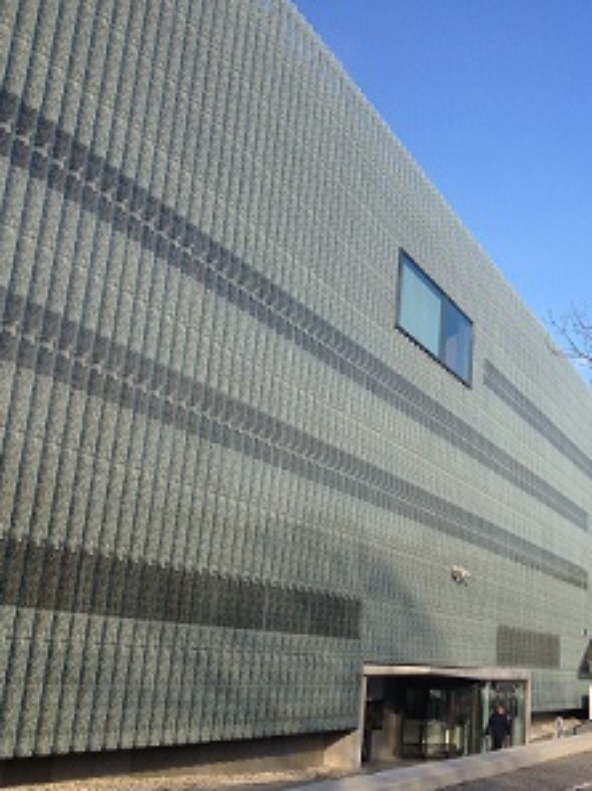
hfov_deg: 30.0
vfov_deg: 40.5
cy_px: 396
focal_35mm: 47
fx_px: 1073
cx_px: 488
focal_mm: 4.28
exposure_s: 1/986
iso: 50
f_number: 2.4
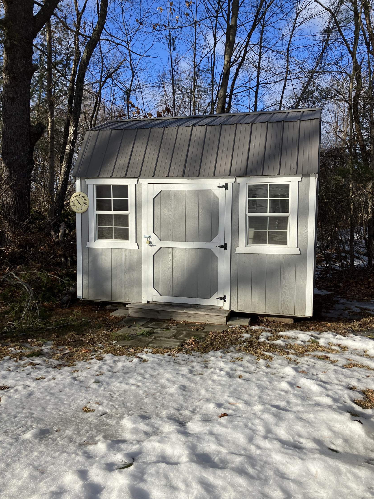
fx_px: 418
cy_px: 256
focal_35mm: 29
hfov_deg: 48.2
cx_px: 192
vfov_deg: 61.7
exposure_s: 1/2114
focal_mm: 3.99
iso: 32
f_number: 1.8
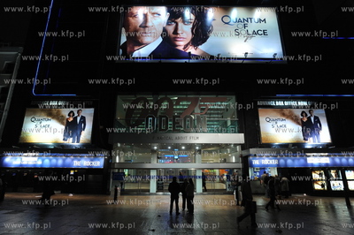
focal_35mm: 19
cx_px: 177
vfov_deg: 64.5
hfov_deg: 87.0
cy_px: 118
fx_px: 187
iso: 1600
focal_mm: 19
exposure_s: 1/50
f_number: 5.6
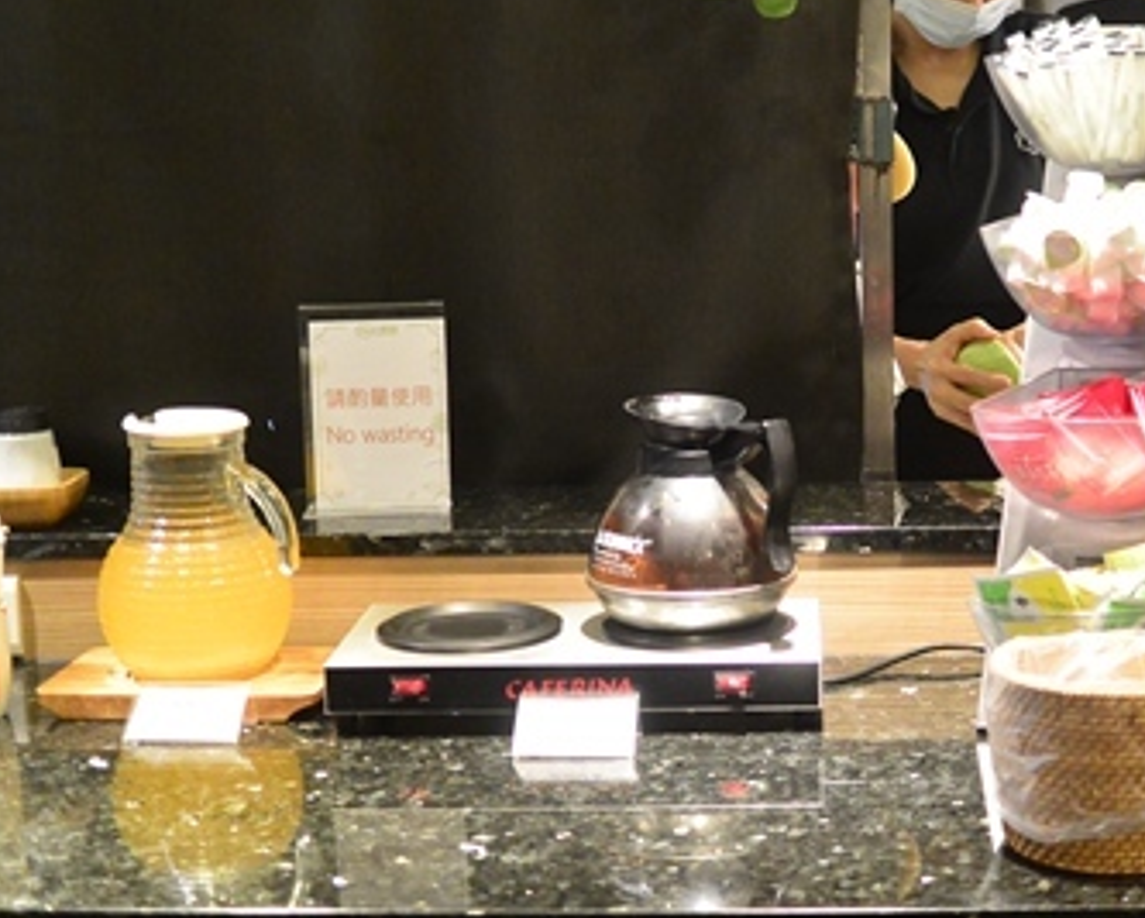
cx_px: 825
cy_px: 456
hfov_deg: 27.2
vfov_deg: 22.2
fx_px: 2340
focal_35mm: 69
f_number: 1.8
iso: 800
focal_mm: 18.5
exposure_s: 1/80
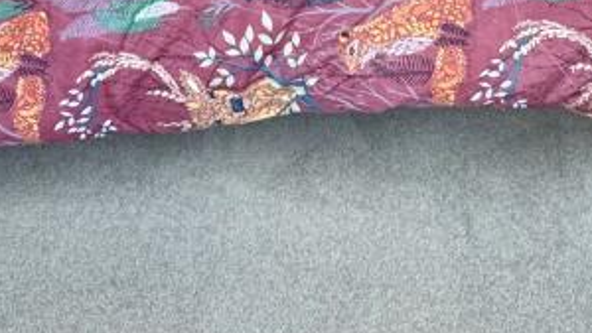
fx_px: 817
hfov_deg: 39.8
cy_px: -213
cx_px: 337
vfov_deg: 19.2
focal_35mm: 52
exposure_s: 1/72
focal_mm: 2.22
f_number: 2.2
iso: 320
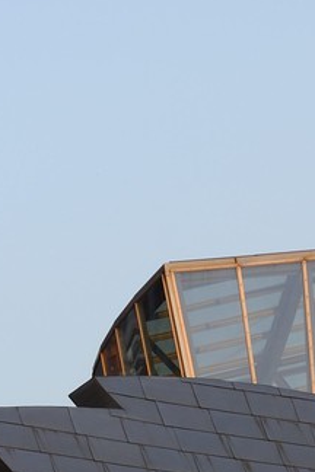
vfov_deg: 2.2
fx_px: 12297
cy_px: 1132
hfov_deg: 1.5
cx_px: 195
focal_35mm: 937
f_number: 7.1
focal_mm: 190
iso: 200
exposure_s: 1/160
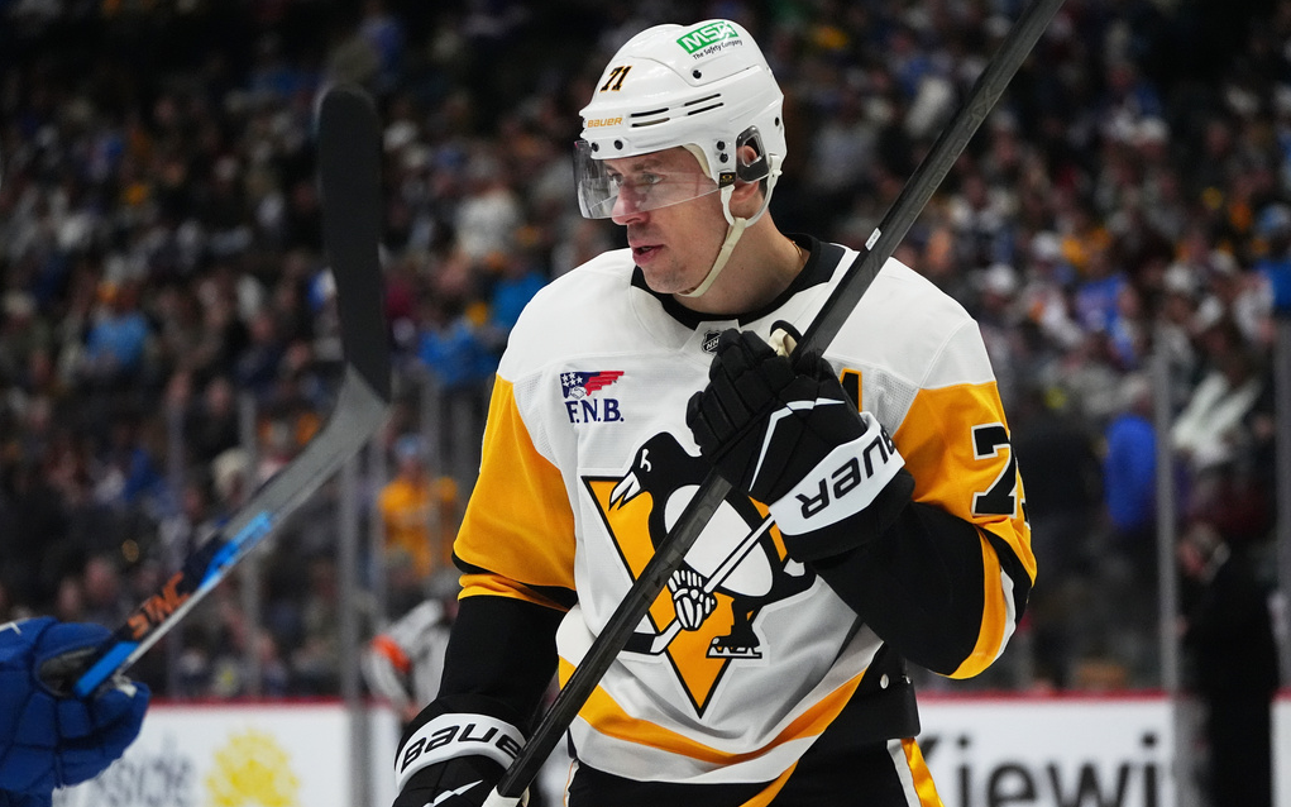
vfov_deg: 7.1
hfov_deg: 11.3
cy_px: 418
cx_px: 645
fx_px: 6509
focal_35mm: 185
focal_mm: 181
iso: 8000
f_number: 5
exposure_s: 1/3200
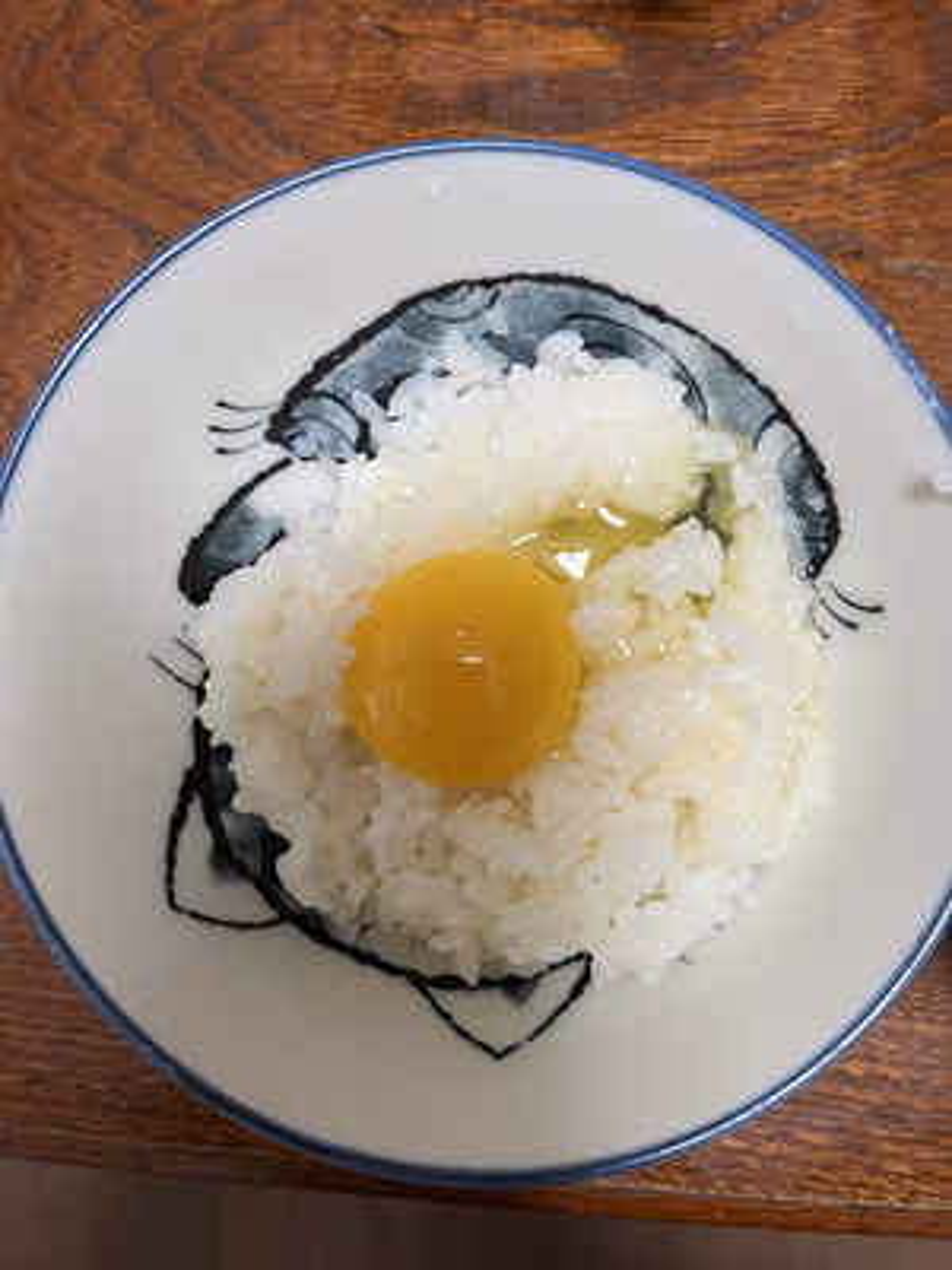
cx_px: 476
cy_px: 635
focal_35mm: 26
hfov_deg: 53.1
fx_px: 953
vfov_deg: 67.3
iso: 125
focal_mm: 5.1
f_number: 1.6
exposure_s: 1/53
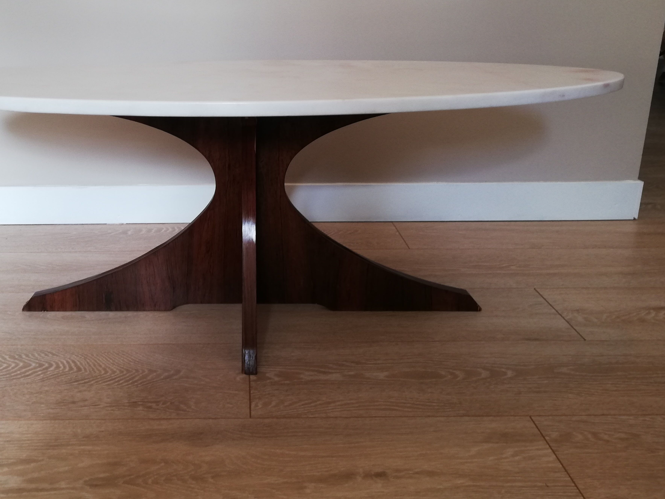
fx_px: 653
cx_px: 238
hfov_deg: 53.2
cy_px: 174
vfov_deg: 41.3
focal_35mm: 34
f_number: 2.2
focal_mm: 3.81
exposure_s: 1/33.3
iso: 125
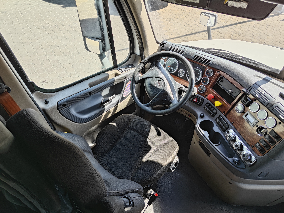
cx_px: 142
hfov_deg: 73.9
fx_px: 189
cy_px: 106
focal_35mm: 23
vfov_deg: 58.9
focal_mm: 5.43
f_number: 1.8
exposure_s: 1/120
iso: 125
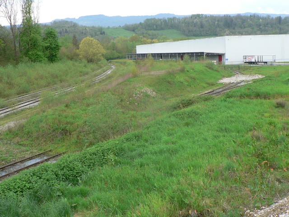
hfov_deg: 44.8
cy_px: 108
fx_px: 351
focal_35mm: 42
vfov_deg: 34.3
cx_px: 144
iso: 80
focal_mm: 7
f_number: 4
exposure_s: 1/125
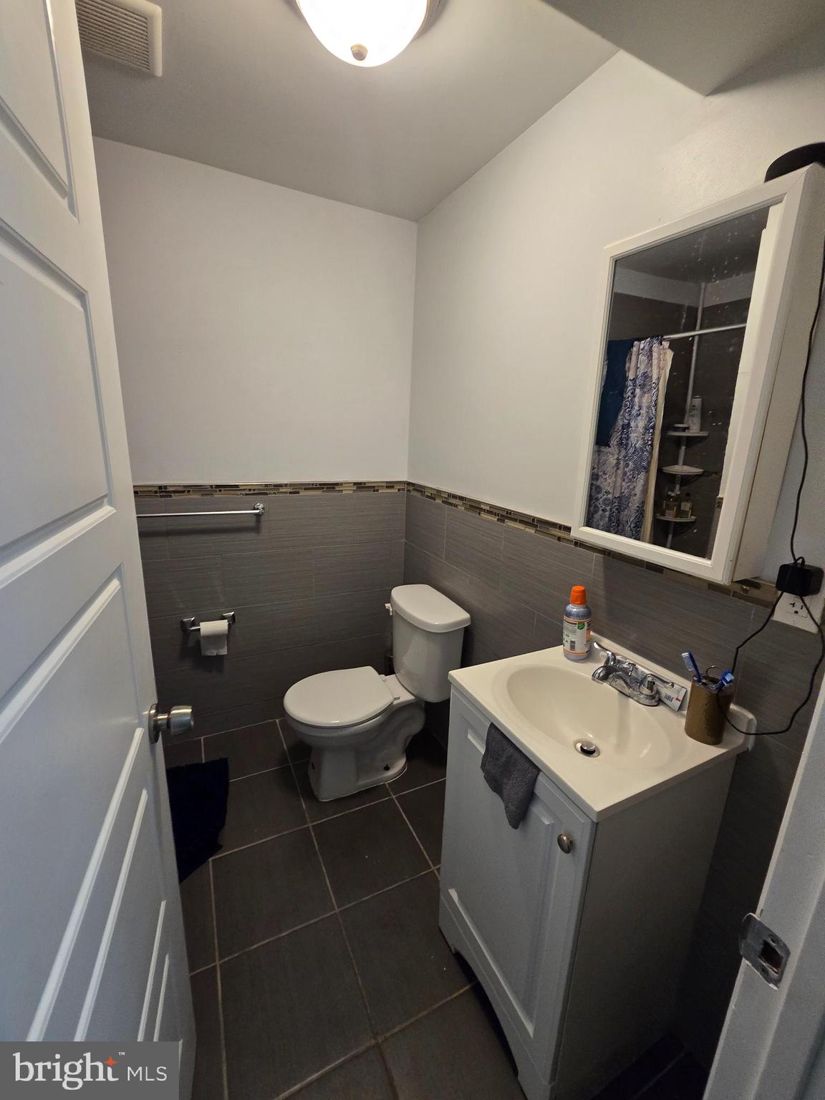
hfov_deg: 89.9
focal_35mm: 13
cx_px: 412
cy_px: 550
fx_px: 413
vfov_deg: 106.2
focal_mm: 2.2
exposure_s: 1/60
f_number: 2.2
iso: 250
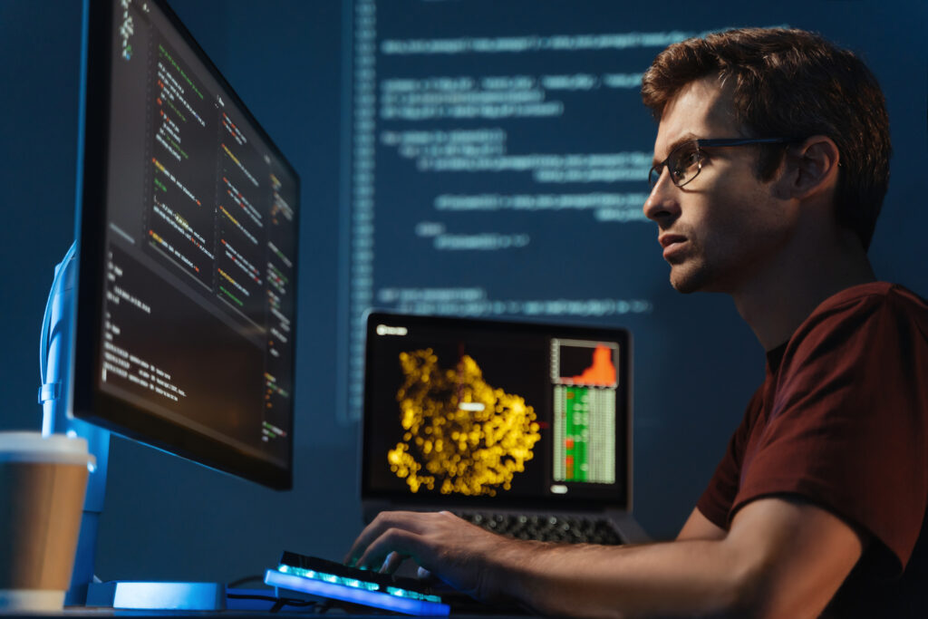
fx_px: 1933
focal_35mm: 75
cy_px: 310
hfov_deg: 27.0
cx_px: 464
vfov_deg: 18.2
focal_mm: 75
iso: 1000
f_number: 2.8
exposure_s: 1/50
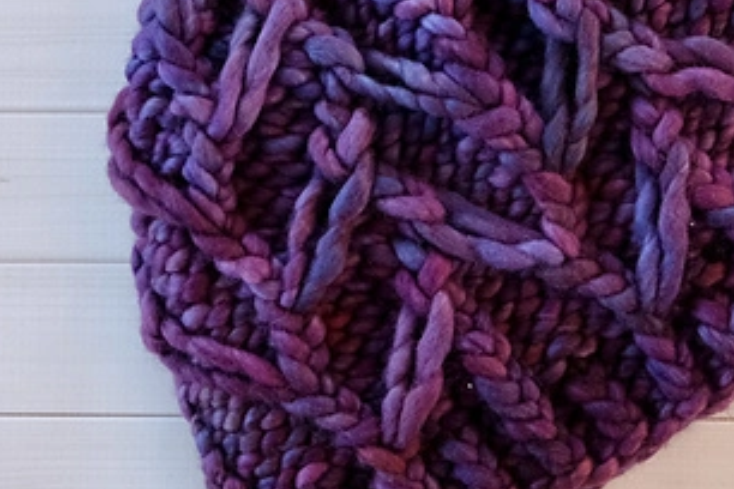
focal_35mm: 69
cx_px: 511
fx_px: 1407
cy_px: 157
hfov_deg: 29.0
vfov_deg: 19.7
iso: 2000
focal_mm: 22.3
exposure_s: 1/100
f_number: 4
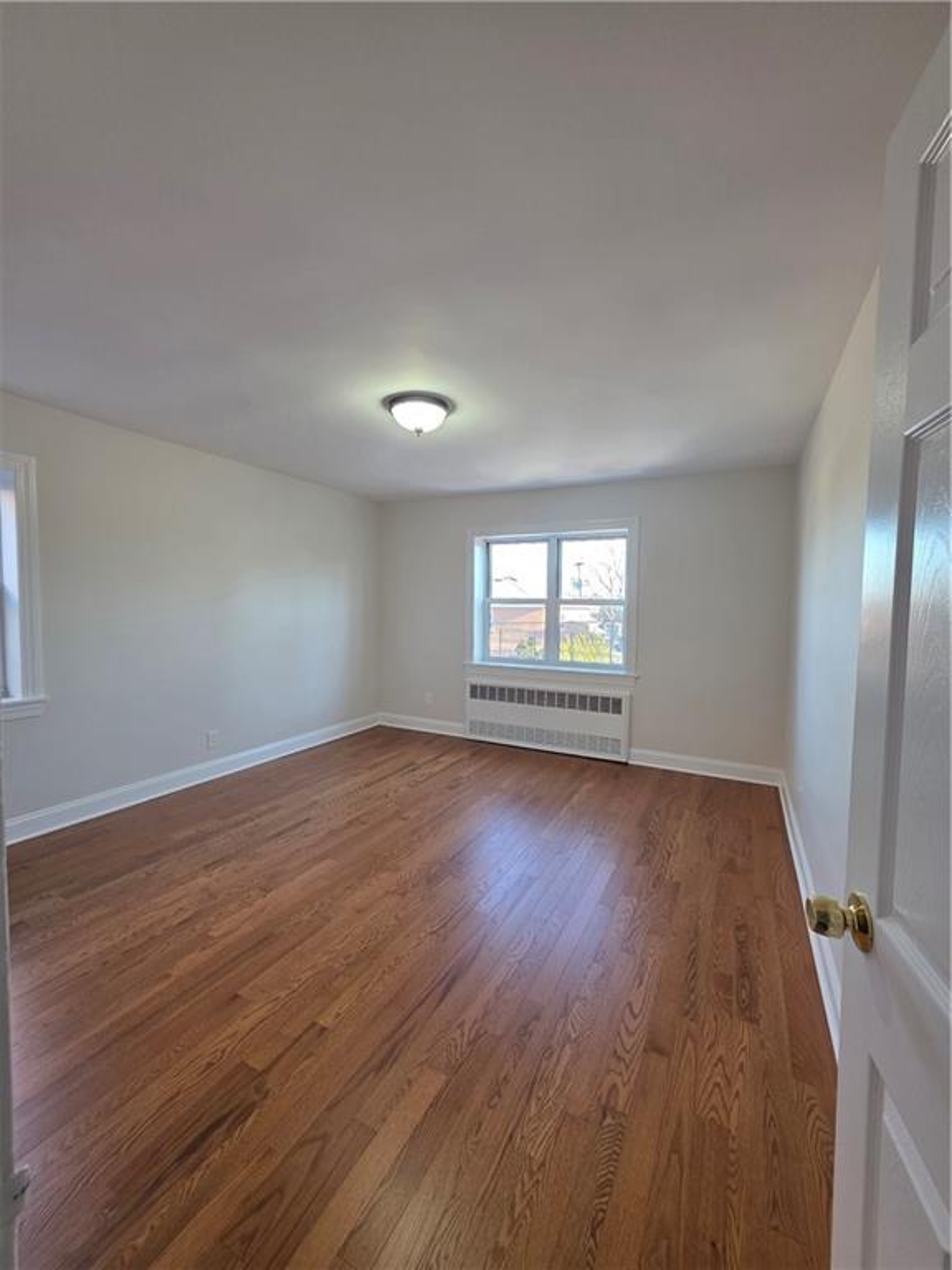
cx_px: 476
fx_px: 477
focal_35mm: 13
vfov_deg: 106.2
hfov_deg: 89.9
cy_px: 635
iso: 160
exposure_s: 1/120
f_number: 1.9
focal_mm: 2.2
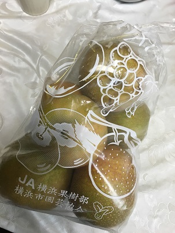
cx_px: 88
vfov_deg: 61.7
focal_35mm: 29
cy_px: 116
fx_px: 195
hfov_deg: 48.2
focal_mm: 4.15
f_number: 2.2
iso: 80
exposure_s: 1/30
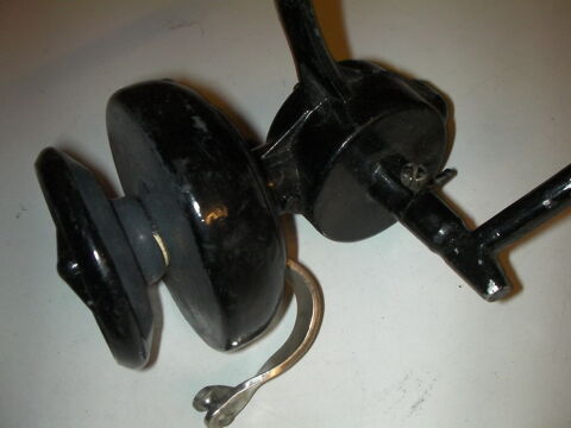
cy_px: 214
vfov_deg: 37.7
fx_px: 627
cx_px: 286
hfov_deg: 49.0
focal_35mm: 38
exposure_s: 1/30
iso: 200
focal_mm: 6.3
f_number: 5.6
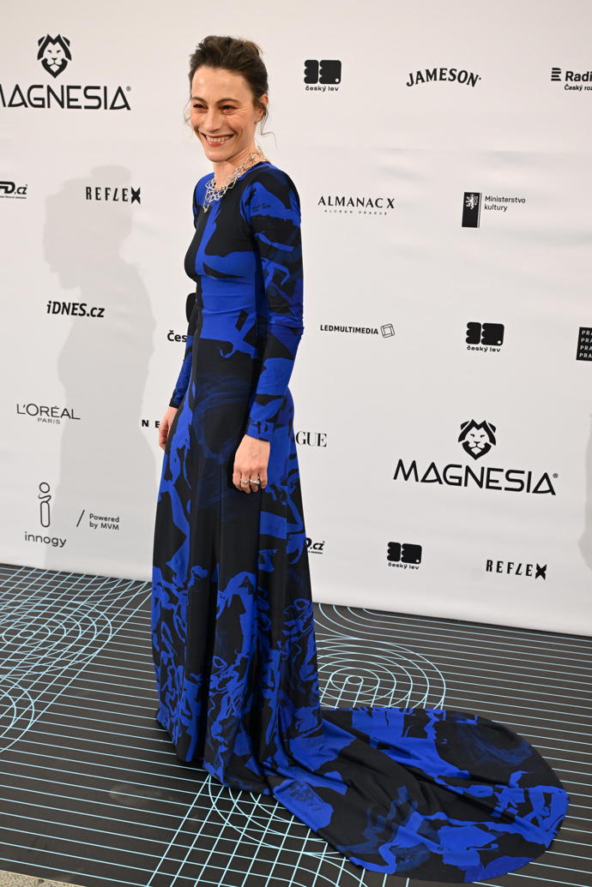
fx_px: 1011
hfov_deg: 32.6
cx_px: 296
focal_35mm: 41
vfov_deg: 47.4
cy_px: 444
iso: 3200
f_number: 5
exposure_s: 1/160
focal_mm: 41
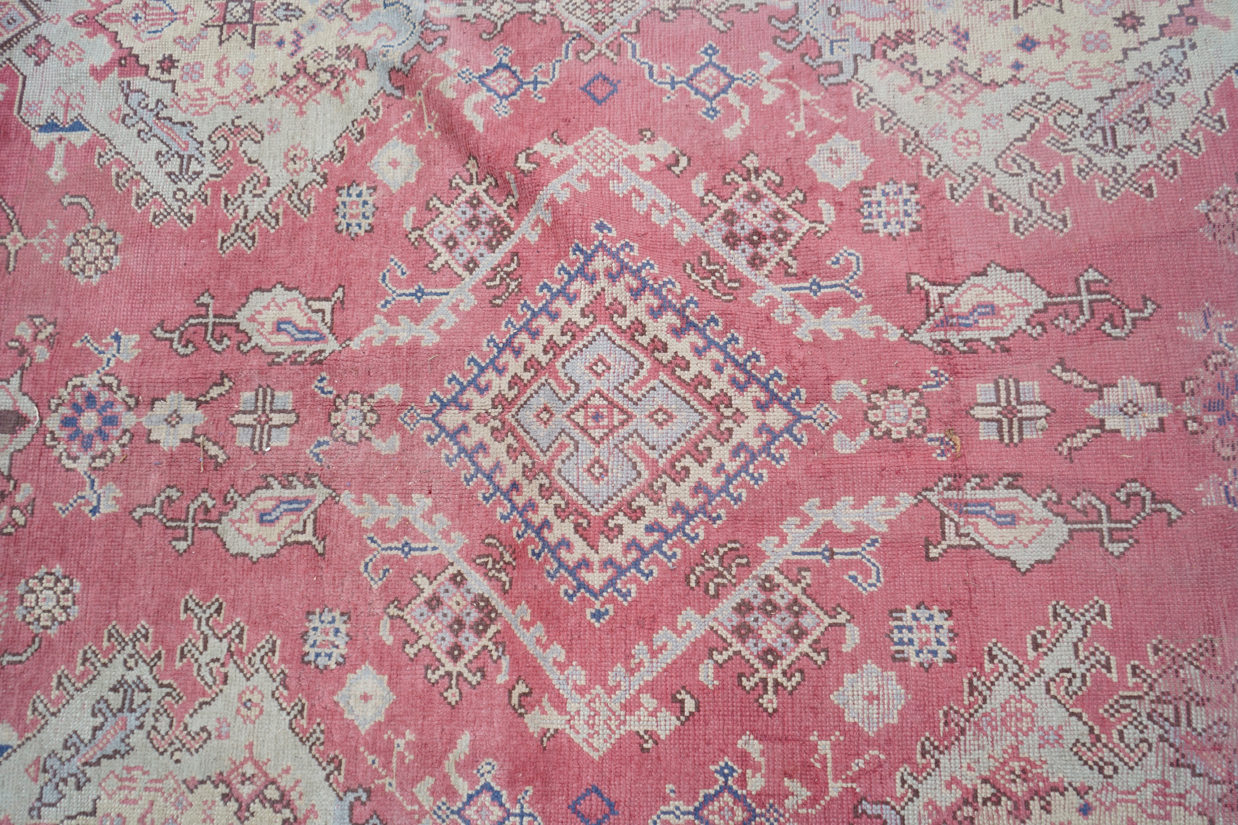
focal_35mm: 28
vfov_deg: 46.4
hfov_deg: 65.5
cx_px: 619
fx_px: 963
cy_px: 412
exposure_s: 1/160
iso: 160
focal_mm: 28
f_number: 4
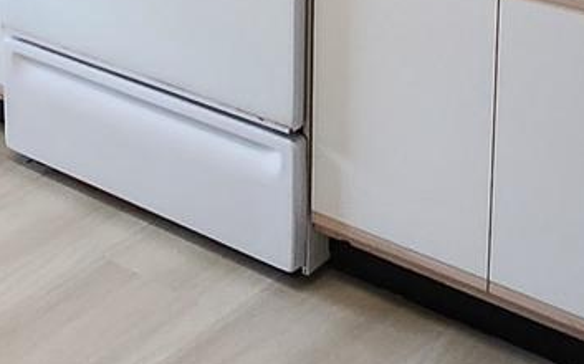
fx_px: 1272
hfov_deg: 24.4
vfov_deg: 14.7
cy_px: -237
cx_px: -30
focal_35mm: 80
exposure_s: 1/60
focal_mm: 1.7
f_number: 2.2
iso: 100
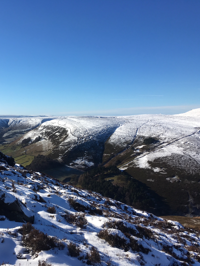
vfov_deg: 47.9
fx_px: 300
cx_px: 55
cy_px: 132
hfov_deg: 36.1
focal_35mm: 39
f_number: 2.2
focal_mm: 4.15
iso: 25
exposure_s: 1/2024
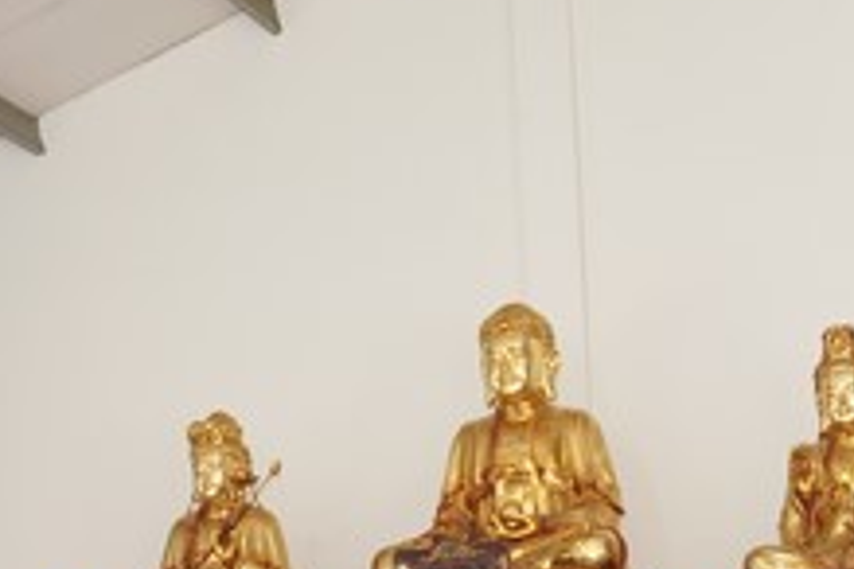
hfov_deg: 21.5
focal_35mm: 95
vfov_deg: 14.1
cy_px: 594
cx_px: 433
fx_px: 2253
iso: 1000
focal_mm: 32
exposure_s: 1/160
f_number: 2.8
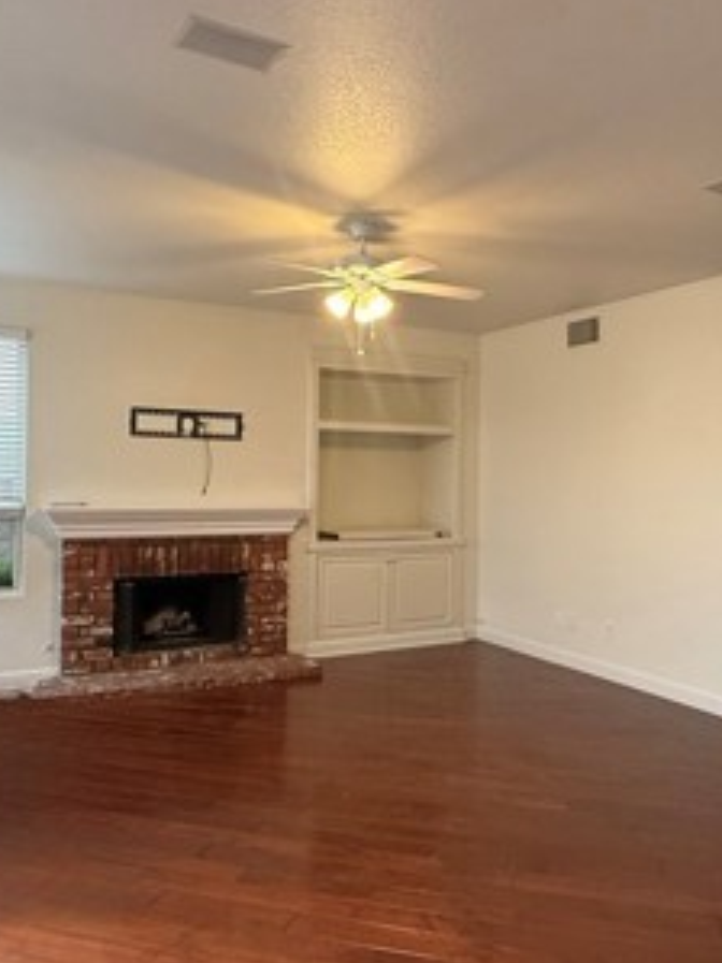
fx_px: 835
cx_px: 416
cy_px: 457
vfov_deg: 60.0
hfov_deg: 46.6
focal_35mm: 30
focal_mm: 2.22
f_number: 2.2
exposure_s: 1/60
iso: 320
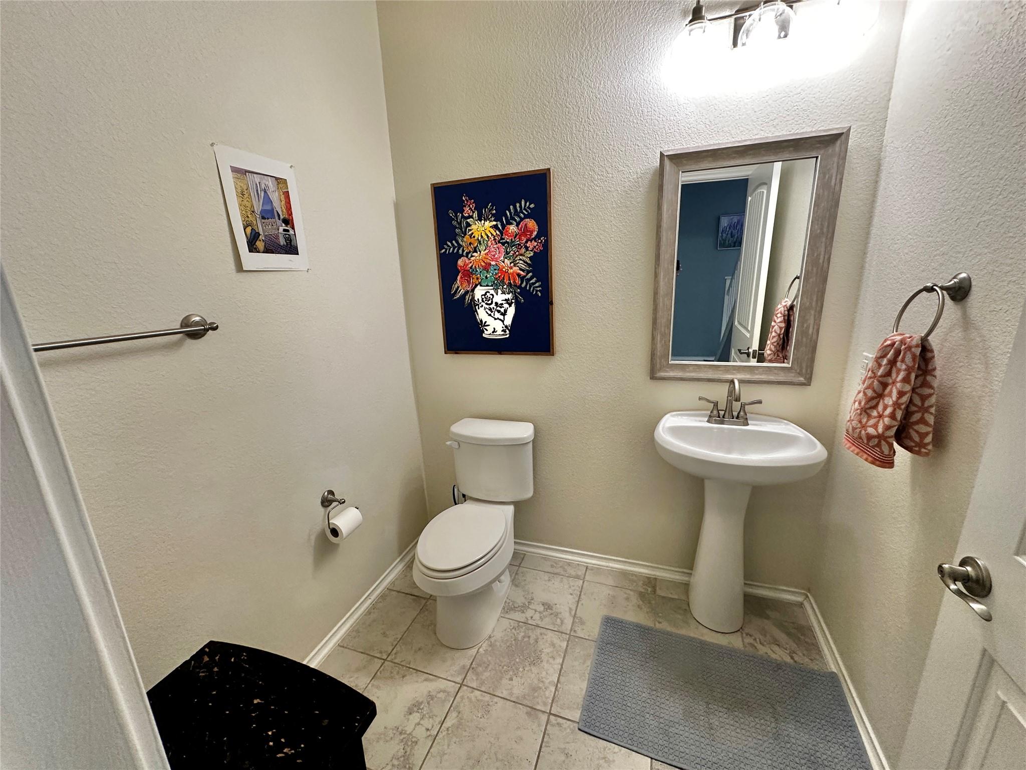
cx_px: 513
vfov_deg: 85.7
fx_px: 415
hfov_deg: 102.1
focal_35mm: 14
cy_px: 385
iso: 200
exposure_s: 1/60
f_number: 2.2
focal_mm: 2.22
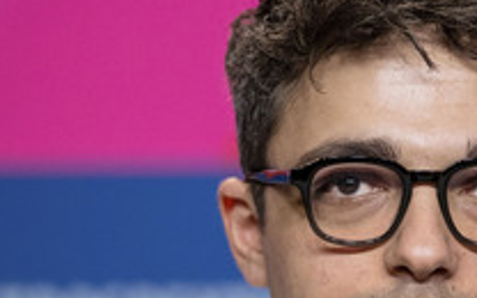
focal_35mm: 463
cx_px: 412
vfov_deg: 2.8
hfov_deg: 4.5
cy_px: 259
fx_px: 6019
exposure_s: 1/300
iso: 2000
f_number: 2.8
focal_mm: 140
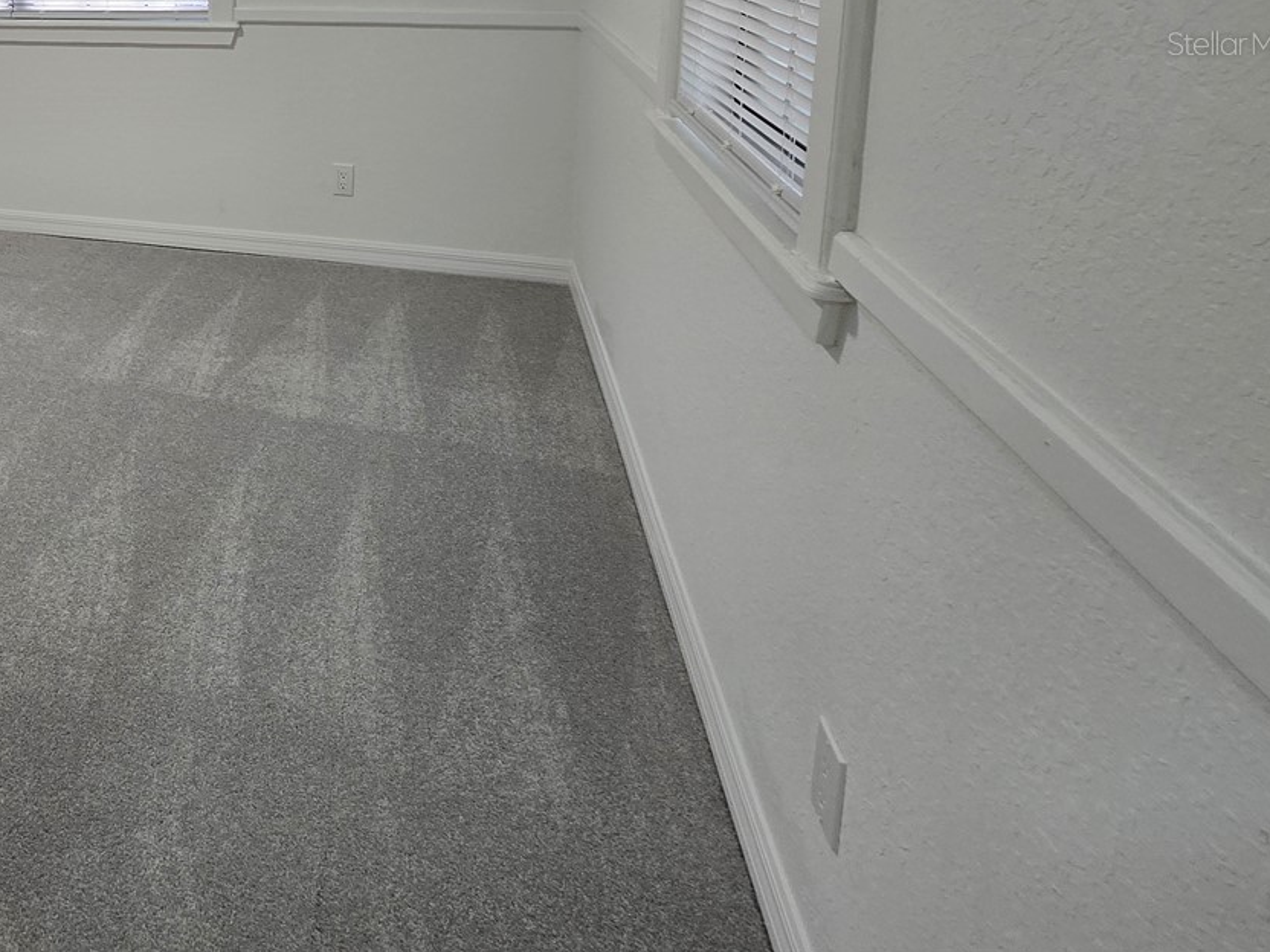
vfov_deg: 47.4
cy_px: 43
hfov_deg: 57.7
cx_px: 90
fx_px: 917
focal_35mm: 25
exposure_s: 1/60
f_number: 2.2
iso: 100
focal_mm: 2.2
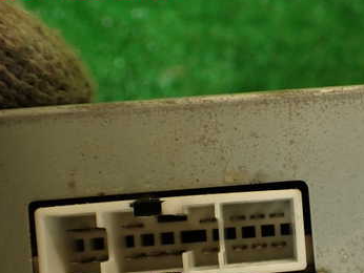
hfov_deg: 35.5
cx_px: 297
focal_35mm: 52
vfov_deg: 27.6
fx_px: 547
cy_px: 213
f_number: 2.3
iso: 160
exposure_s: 1/60
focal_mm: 5.4
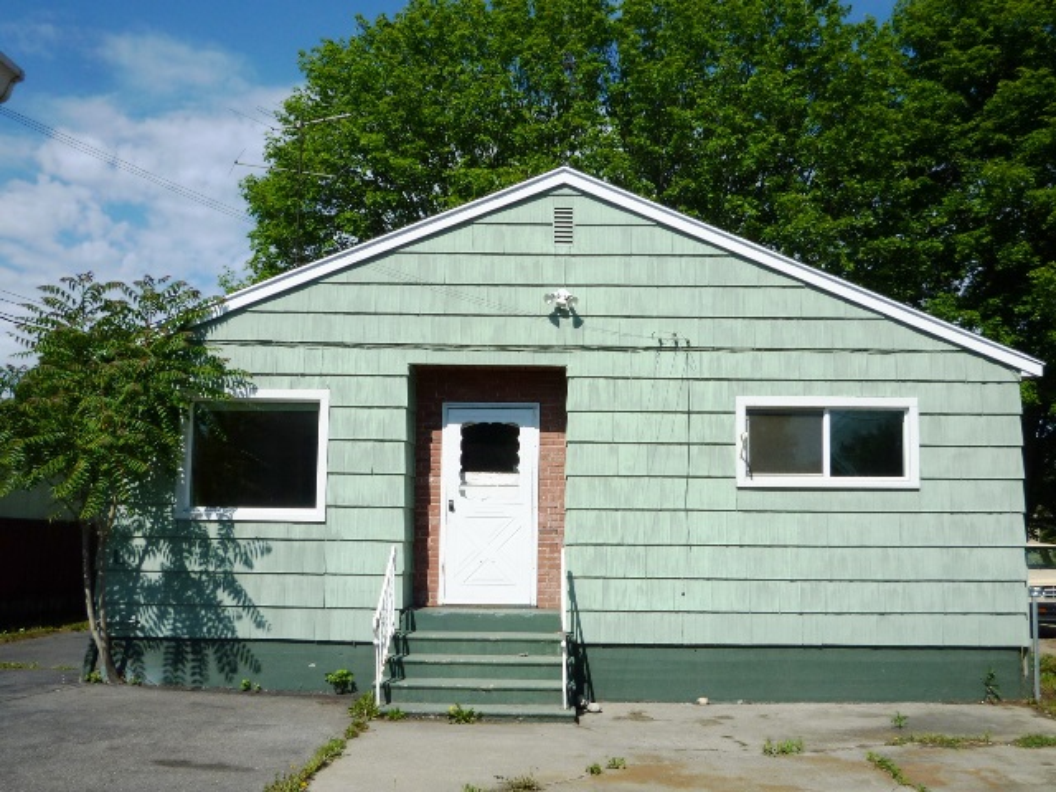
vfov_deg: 48.2
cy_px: 396
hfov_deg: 61.7
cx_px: 528
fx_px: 885
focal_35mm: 29
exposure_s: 1/640
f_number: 5
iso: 80
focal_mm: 5.2
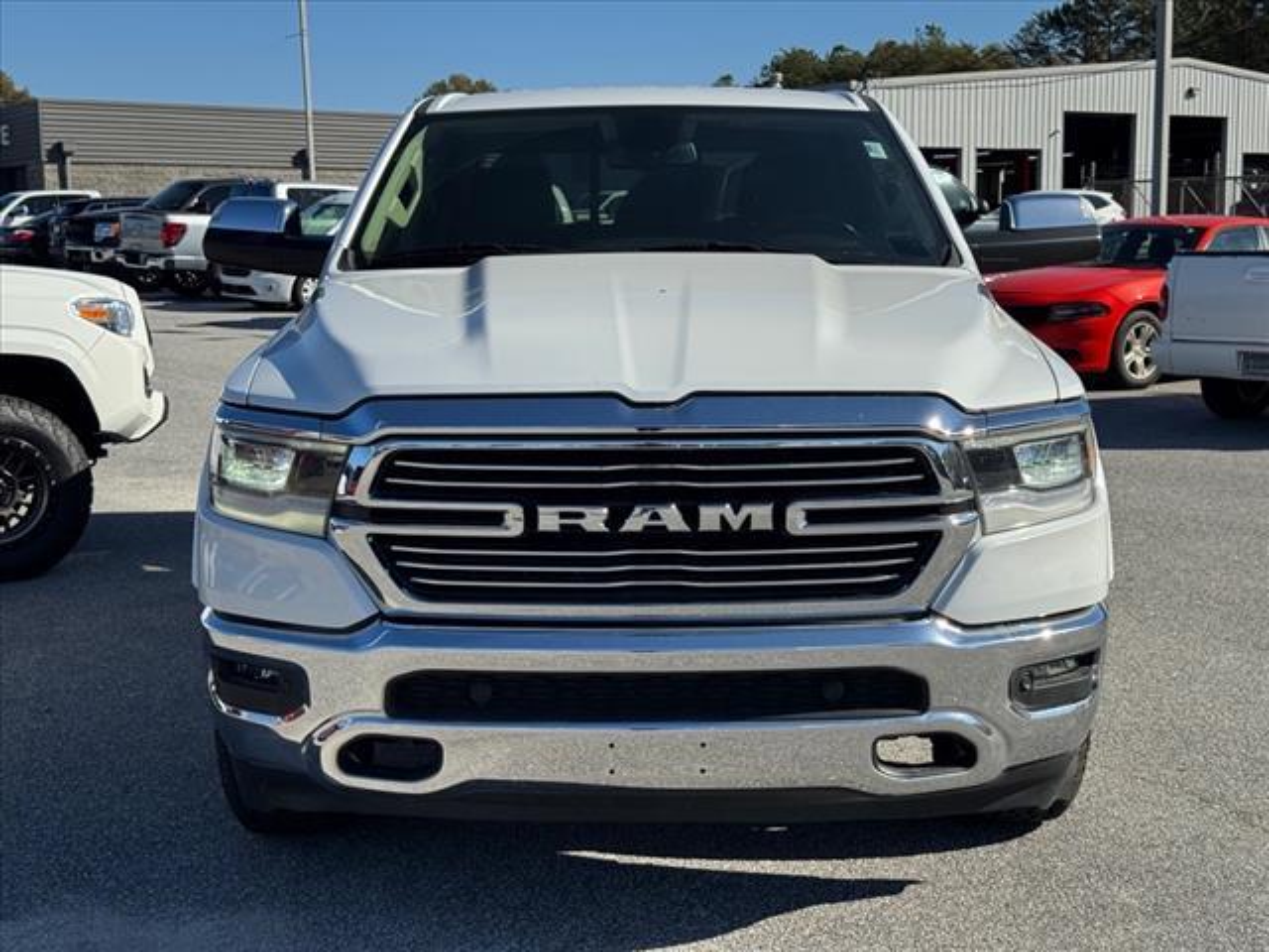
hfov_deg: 39.7
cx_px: 634
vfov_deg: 30.3
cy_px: 476
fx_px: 1760
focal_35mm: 48
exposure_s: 1/5848
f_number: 1.78
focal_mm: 6.76
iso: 64
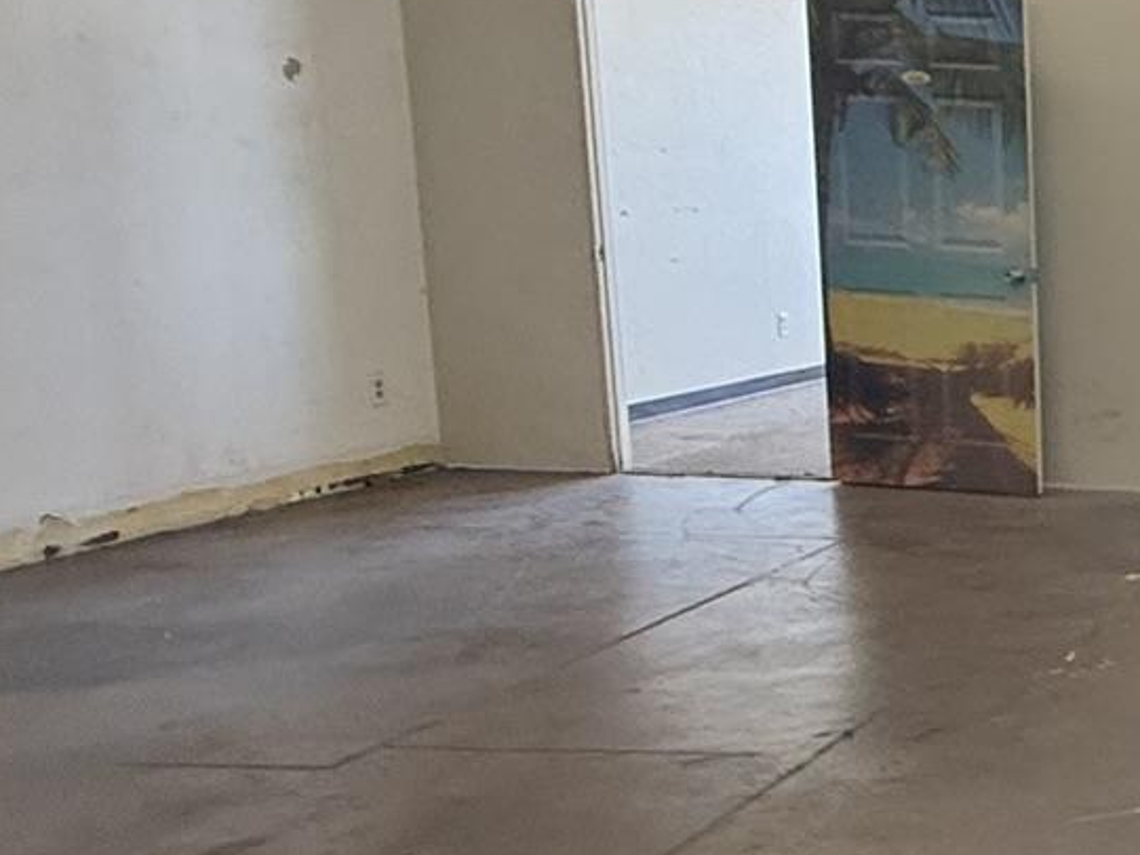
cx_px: 1766
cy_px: 510
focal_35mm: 53
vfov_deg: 27.5
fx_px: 1746
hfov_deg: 25.6
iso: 200
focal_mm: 2.22
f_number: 2.2
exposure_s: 1/120
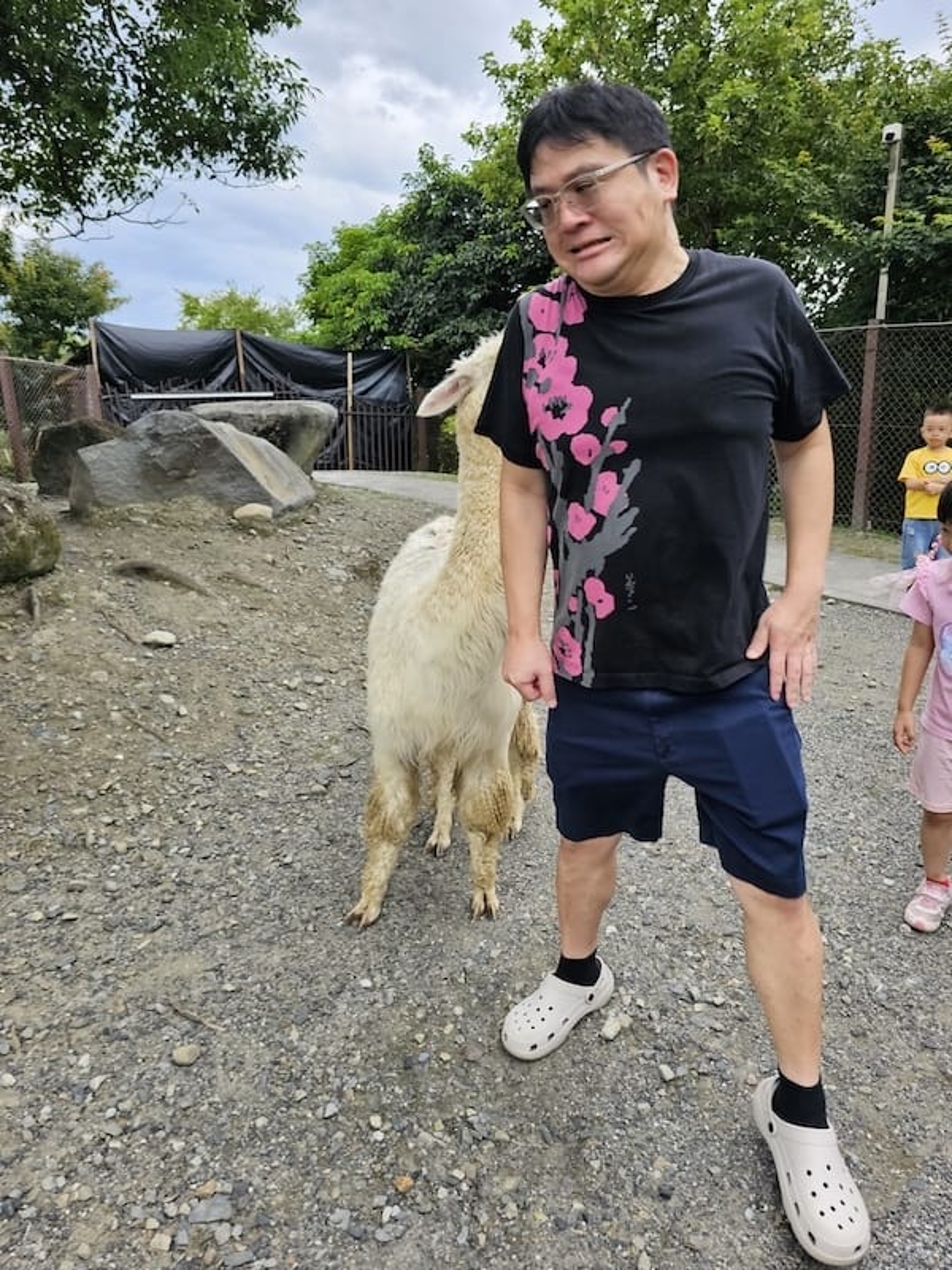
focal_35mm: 23
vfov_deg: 73.9
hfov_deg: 58.9
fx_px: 843
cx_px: 476
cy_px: 635
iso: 20
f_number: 1.7
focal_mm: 6.3
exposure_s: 1/180
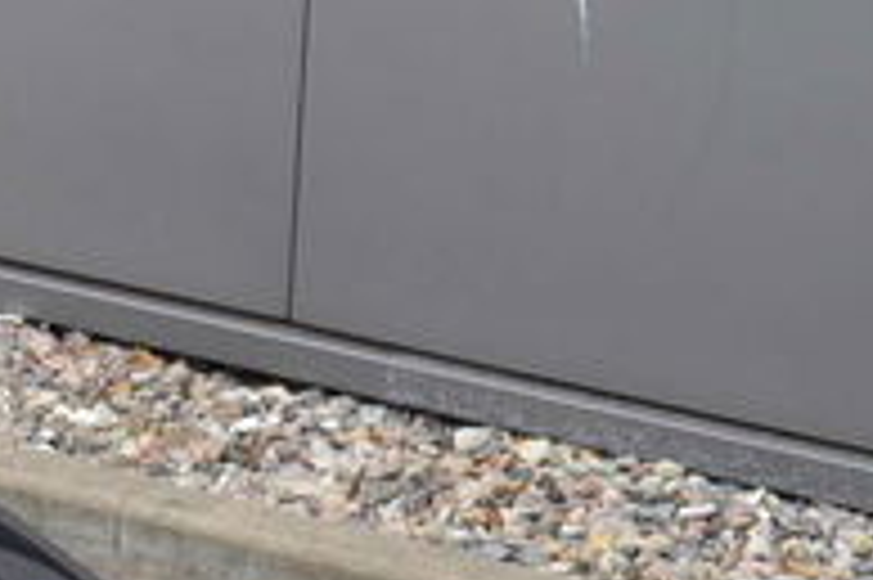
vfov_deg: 5.4
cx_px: -1413
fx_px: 6130
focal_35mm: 253
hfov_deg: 7.5
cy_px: 656
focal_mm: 32
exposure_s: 1/60
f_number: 10
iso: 280
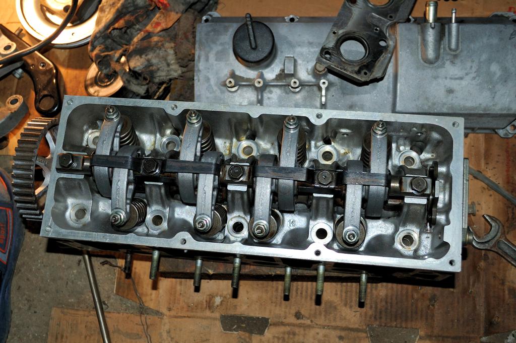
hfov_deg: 45.0
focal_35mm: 44
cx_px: 258
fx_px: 623
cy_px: 172
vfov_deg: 30.8
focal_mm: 29
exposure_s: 1/125
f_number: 5.6
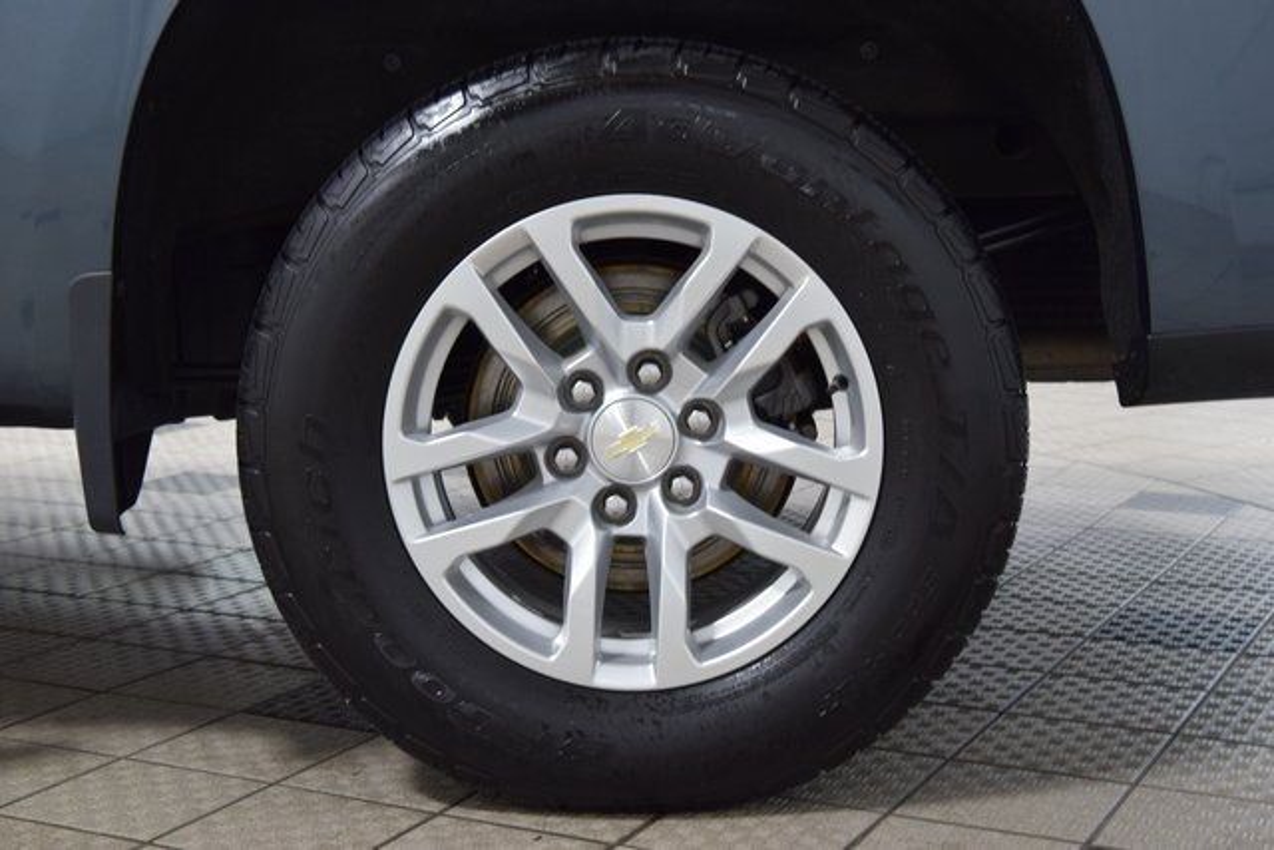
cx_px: 637
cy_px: 425
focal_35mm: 57
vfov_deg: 23.8
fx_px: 2017
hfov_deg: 35.0
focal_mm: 38
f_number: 6.3
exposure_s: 1/15
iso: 800
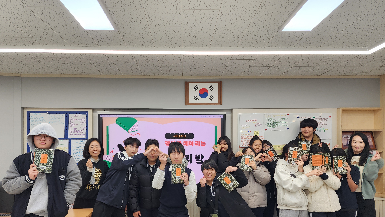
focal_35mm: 26
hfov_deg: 71.9
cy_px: 142
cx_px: 191
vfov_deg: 43.8
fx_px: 265
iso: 50
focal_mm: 6.4
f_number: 1.8
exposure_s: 1/120
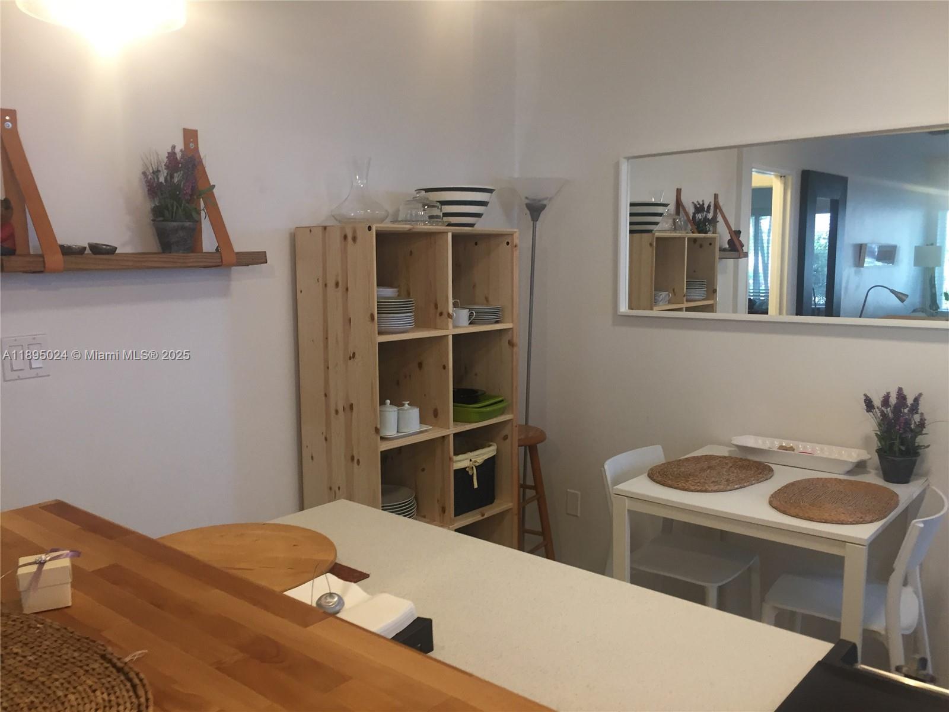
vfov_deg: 48.2
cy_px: 356
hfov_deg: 61.7
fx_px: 795
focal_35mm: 29
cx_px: 474
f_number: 2.2
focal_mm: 4.15
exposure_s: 1/30
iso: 80
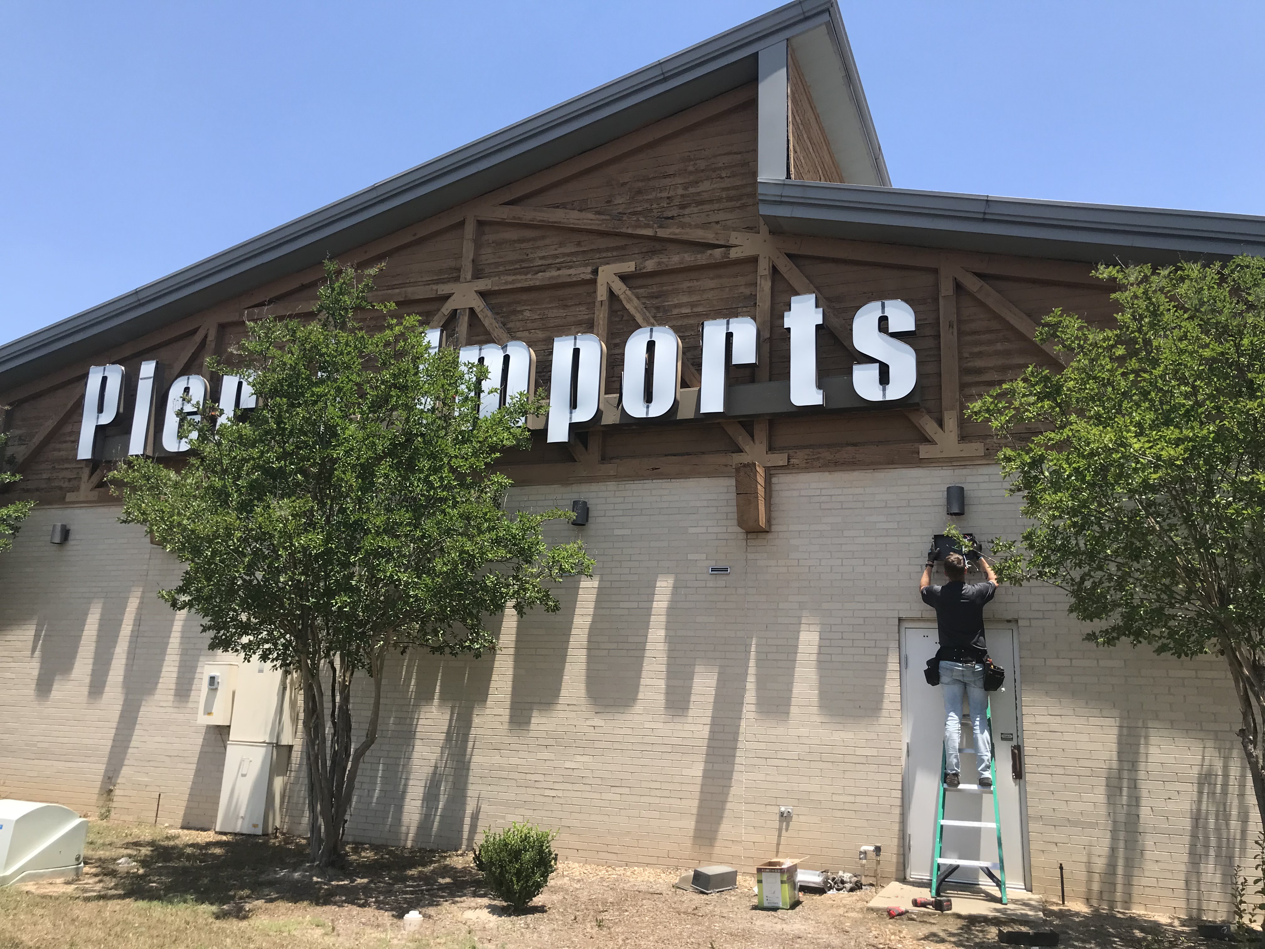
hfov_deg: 63.4
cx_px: 632
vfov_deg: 49.7
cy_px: 474
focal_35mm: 28
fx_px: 1023
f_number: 1.8
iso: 20
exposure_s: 1/1368
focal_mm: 3.99
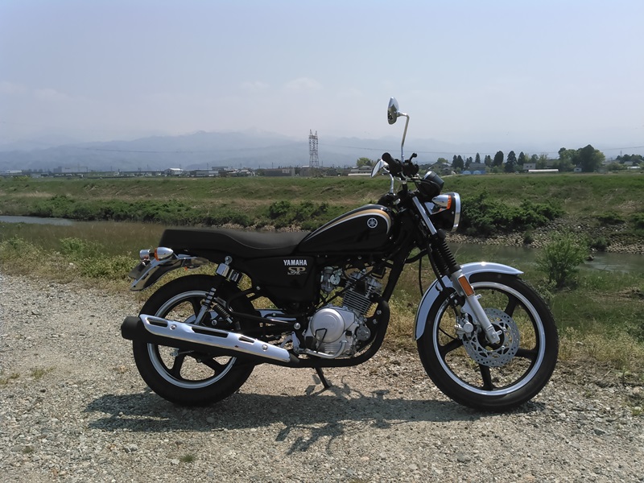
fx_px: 558
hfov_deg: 60.0
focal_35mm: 30
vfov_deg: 46.8
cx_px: 322
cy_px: 242
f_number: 2.4
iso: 100
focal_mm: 4
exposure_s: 1/1862
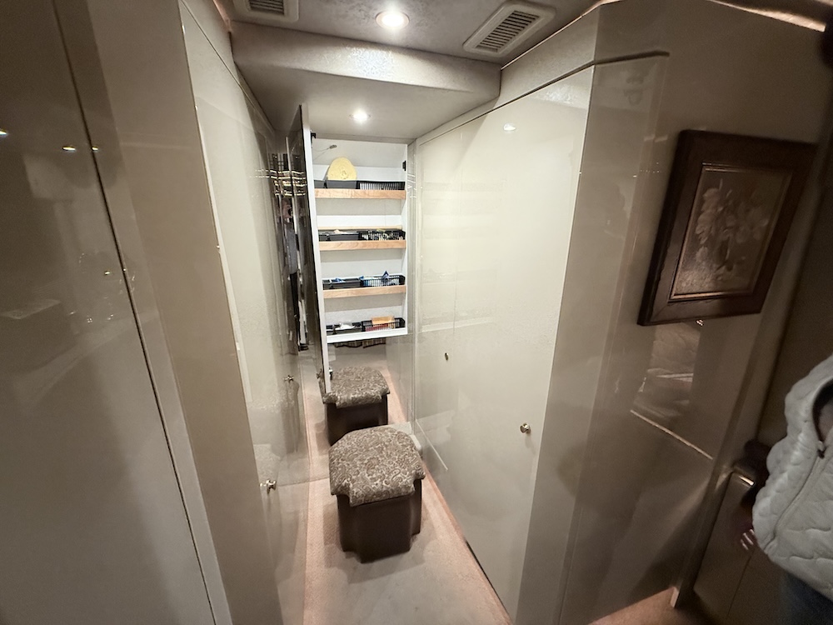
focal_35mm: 14
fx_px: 337
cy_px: 312
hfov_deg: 102.1
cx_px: 416
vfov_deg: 85.7
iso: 640
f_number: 2.2
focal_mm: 2.22
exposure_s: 1/60
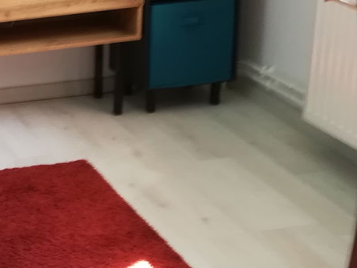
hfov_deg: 19.3
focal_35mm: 91
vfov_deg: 16.2
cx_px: -147
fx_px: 939
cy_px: 113
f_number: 2.2
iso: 100
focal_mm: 3.83
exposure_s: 1/30
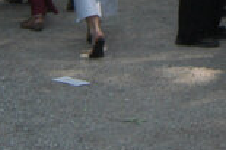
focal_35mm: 189
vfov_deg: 6.8
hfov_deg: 10.3
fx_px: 1185
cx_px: 409
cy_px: -239
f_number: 9
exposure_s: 1/200
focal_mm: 18
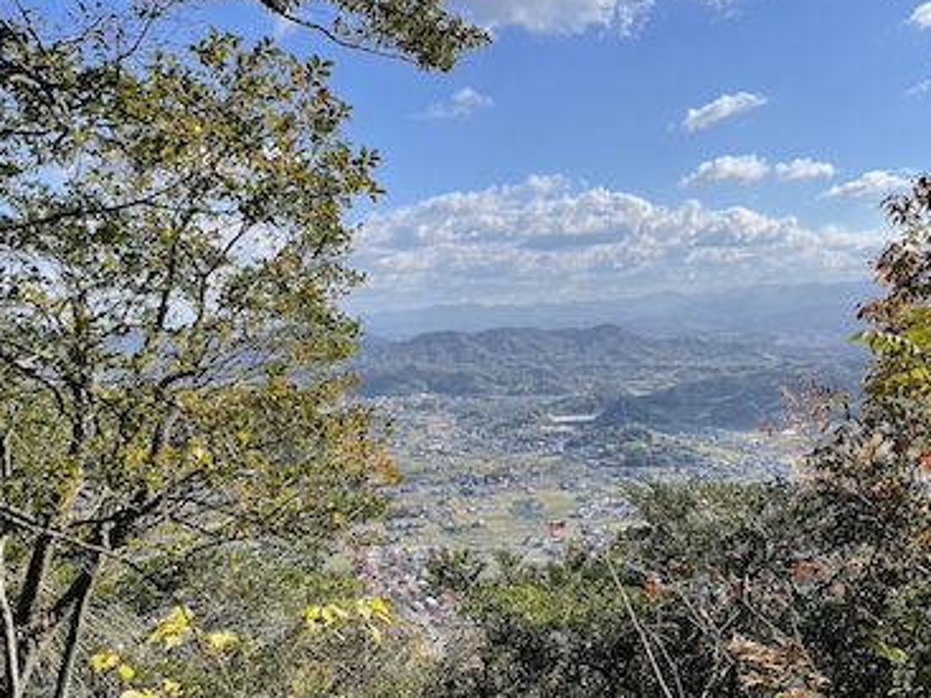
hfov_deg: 53.4
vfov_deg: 41.8
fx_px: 914
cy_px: 360
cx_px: 576
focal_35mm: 34
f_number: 1.6
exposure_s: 1/4464
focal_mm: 4.2
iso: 32
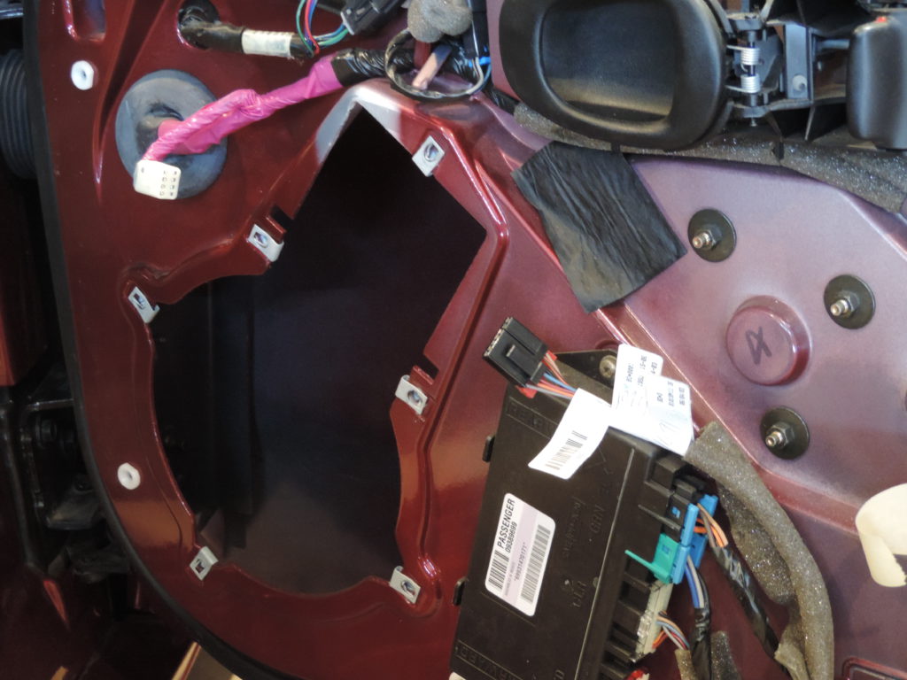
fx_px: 2227
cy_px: 340
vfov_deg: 17.4
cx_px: 454
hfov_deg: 23.0
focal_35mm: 85
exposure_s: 1/5
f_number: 4
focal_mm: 15.1
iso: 800
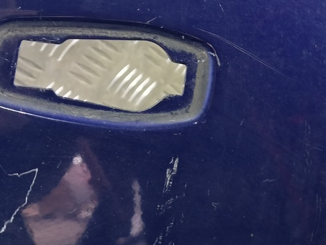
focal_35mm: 52
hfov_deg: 35.5
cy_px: -6
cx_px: 264
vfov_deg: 26.4
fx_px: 490
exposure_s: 1/33.3
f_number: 1.6
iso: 310
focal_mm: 4.11
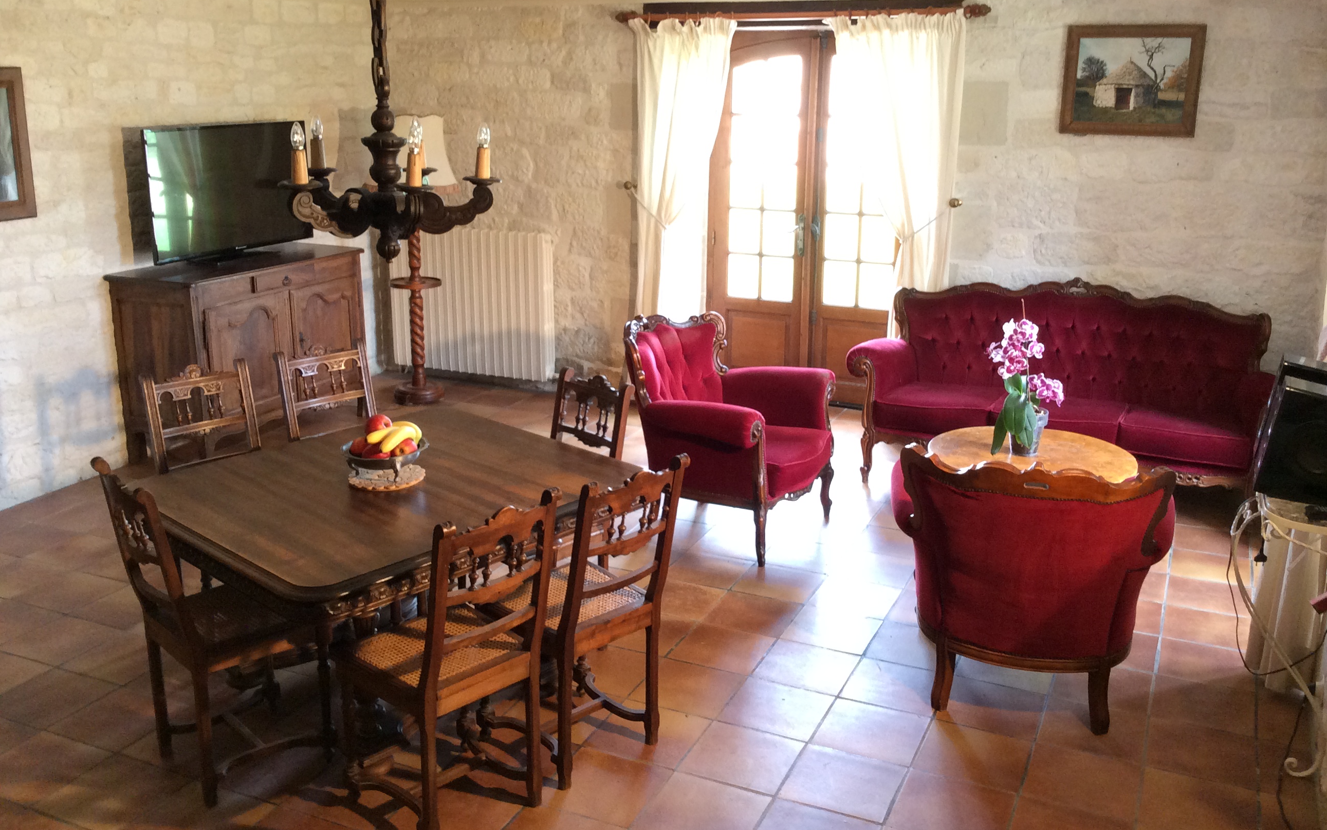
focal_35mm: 34
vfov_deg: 37.2
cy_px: 342
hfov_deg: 56.7
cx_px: 665
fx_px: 1230
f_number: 2.4
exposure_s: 1/25
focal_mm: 3.3
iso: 100
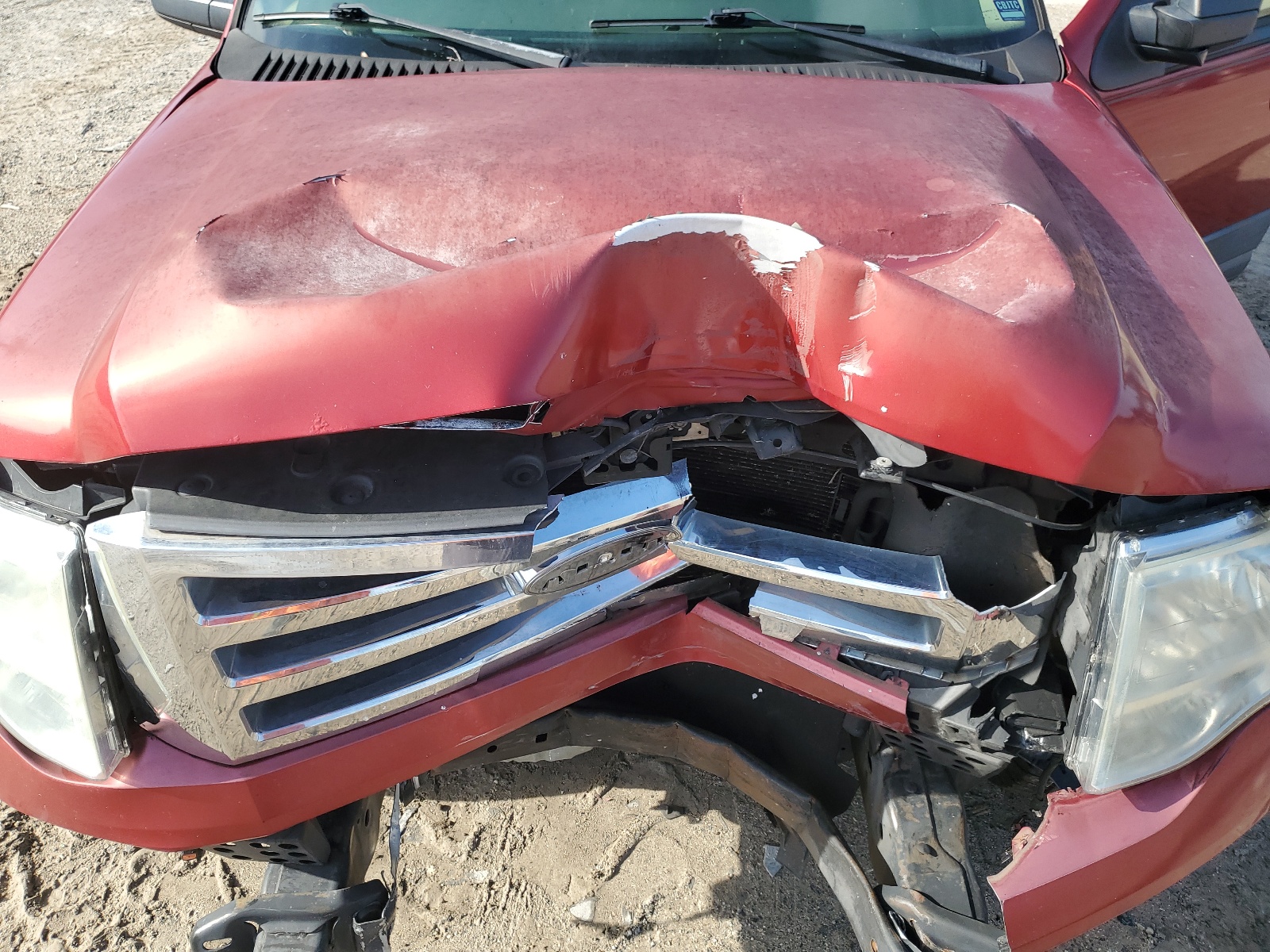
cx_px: 635
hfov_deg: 67.3
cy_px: 476
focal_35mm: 26
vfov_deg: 53.1
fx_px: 954
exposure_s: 1/1111
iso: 50
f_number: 1.5
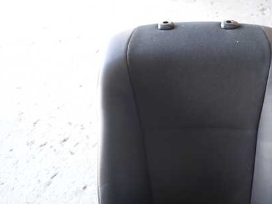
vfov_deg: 38.4
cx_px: 199
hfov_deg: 48.4
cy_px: 128
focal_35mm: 37
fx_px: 291
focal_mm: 4.5
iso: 200
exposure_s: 1/30
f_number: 2
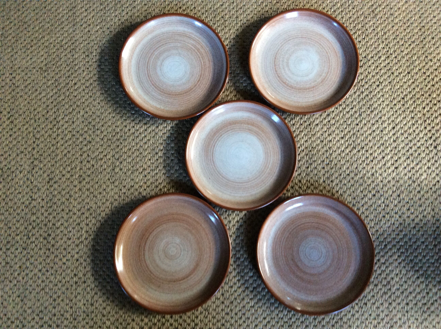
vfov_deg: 44.1
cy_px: 164
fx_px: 407
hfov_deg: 56.9
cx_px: 220
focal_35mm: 32
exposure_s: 1/25
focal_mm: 3.3
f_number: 2.4
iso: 160
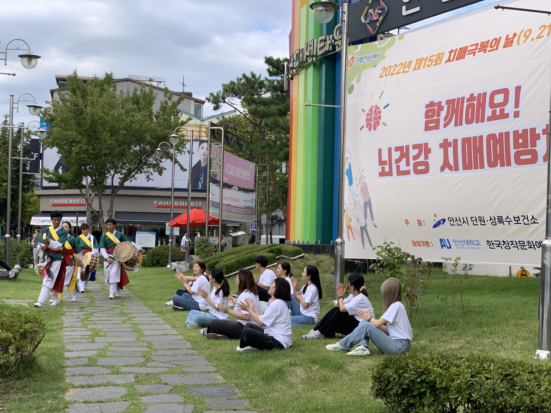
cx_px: 276
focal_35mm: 52
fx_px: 828
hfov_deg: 36.8
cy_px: 206
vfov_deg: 28.0
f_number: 2.4
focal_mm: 6
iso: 16
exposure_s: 1/615
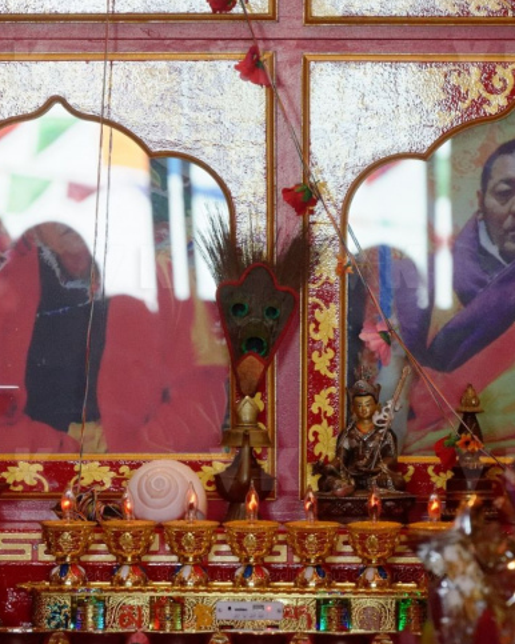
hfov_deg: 3.6
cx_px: 252
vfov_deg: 4.5
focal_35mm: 431
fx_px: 8213
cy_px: 308
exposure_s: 1/500
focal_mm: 185
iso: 2000
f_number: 5.6
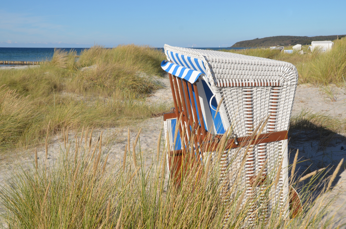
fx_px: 446
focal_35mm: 46
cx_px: 173
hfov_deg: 42.4
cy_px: 114
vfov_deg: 28.8
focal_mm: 31
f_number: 9
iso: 100
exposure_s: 1/320
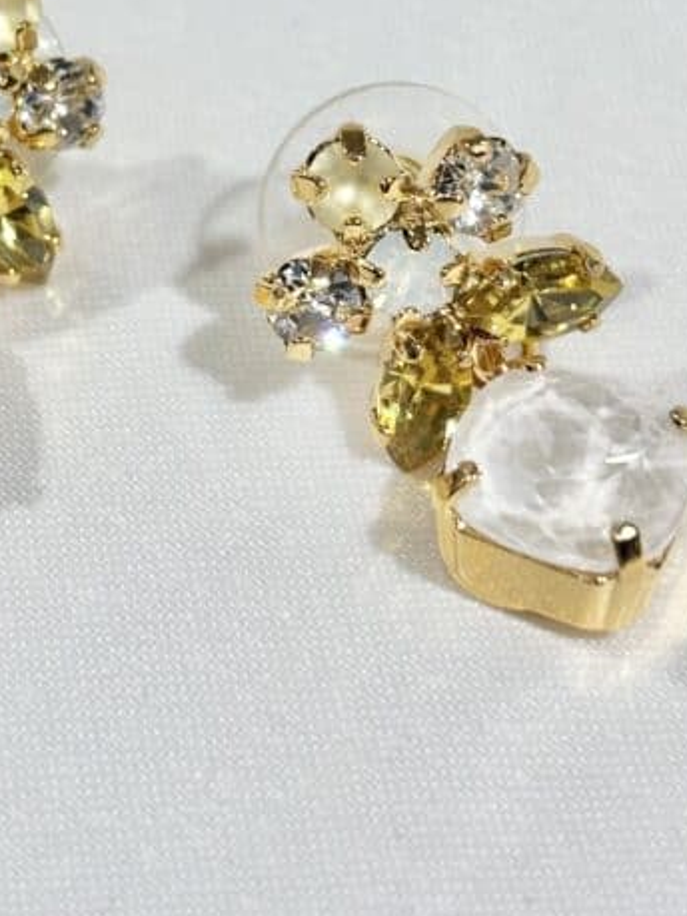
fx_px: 3071
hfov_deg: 12.7
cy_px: 160
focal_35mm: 116
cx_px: 236
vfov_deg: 16.8
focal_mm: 5.96
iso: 32
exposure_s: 1/264
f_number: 1.6
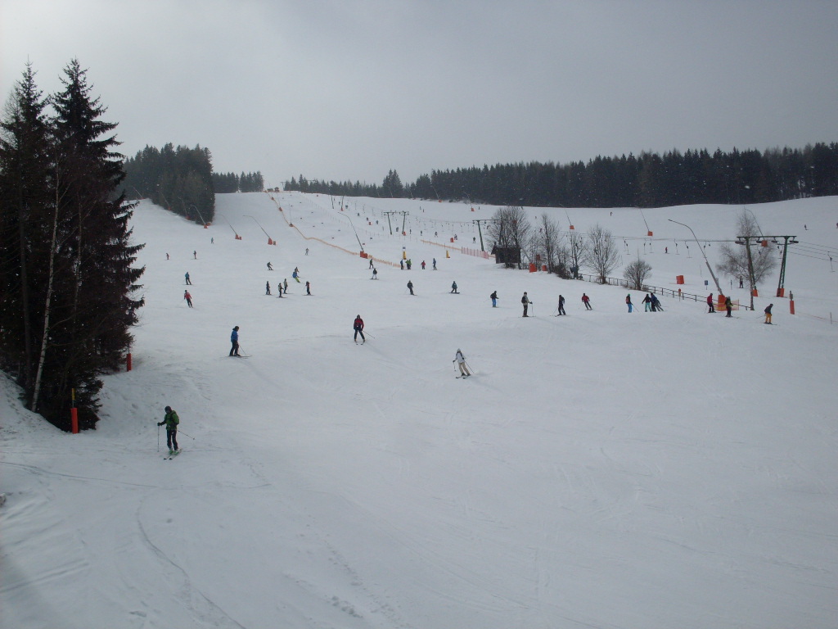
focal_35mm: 38
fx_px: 920
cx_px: 419
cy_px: 314
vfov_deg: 37.7
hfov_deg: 49.0
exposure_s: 1/750
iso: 80
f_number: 8.4
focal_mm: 6.3
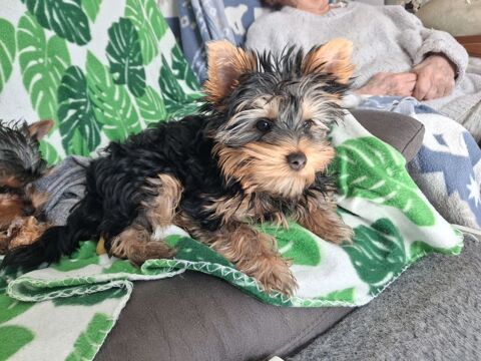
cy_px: 180
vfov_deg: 51.4
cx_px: 240
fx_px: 375
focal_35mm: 27
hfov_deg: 65.3
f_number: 1.8
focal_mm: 4
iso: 125
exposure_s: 1/100
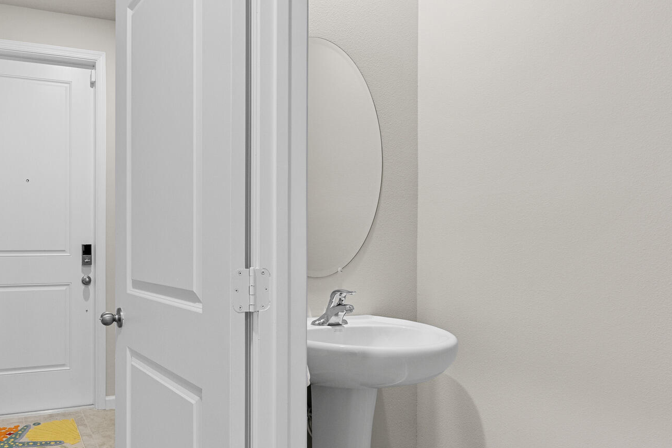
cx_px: 194
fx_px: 504
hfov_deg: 64.5
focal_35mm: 27
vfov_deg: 47.7
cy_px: 262
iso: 500
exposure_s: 1/5
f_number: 8
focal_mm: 14
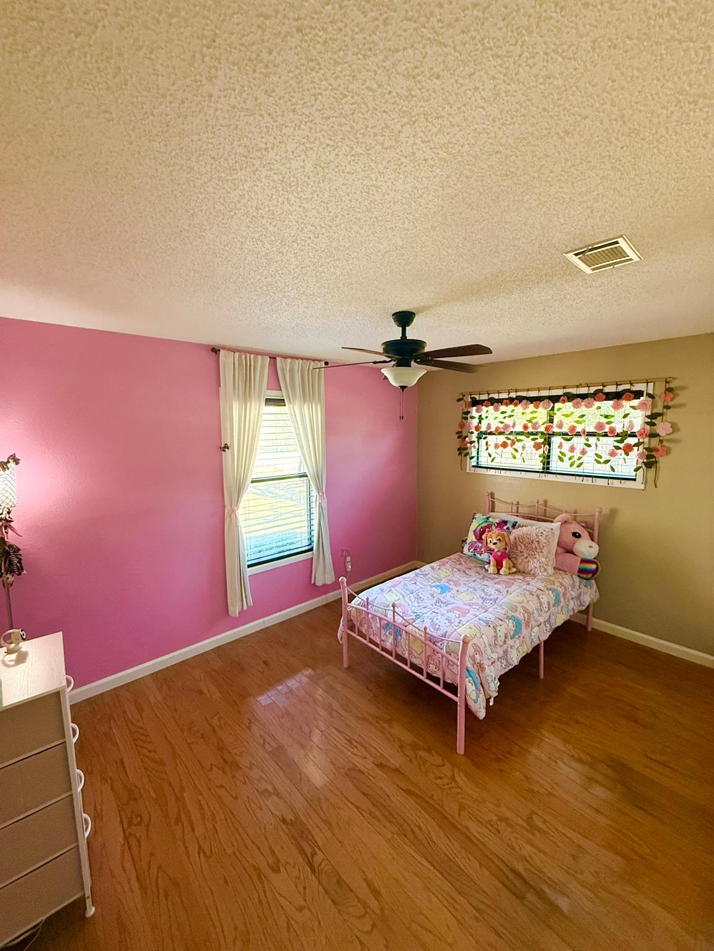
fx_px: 385
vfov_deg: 102.1
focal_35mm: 14
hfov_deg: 85.7
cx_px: 357
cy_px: 476
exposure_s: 1/120
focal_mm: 2.22
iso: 640
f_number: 2.2
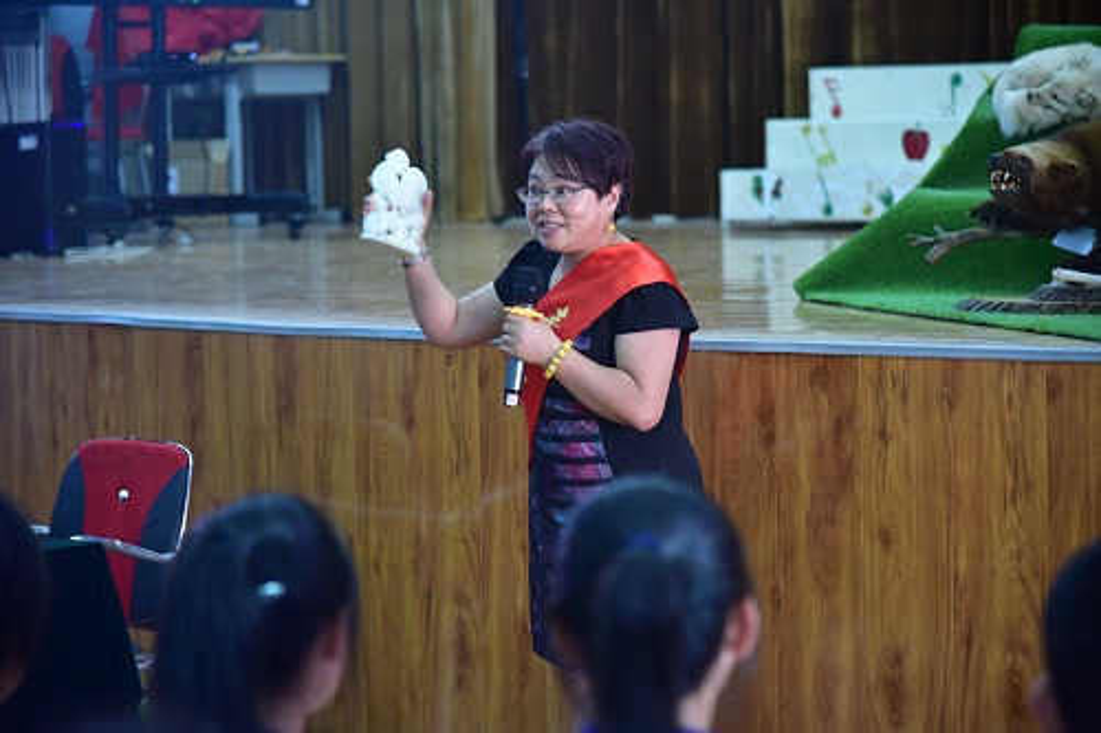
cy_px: 366
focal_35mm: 110
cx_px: 550
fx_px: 3363
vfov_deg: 12.4
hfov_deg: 18.6
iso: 2000
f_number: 4
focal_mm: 110
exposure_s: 1/25
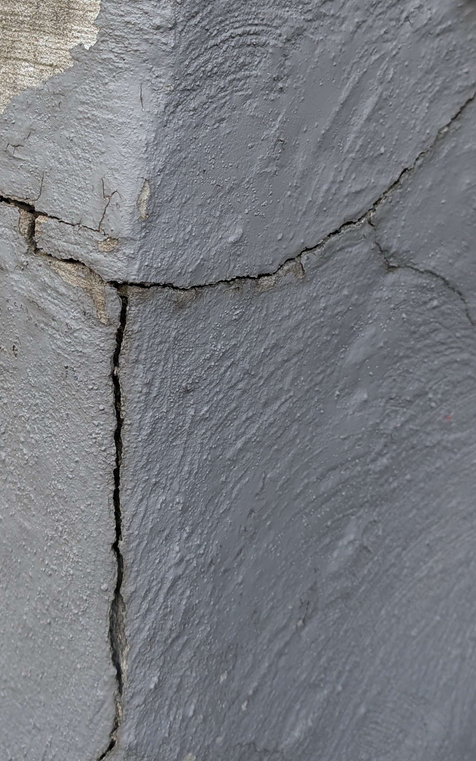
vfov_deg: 40.3
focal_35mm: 49
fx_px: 1017
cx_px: 188
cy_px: 231
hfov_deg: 26.3
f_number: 1.68
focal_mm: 6.9
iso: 34
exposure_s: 1/195
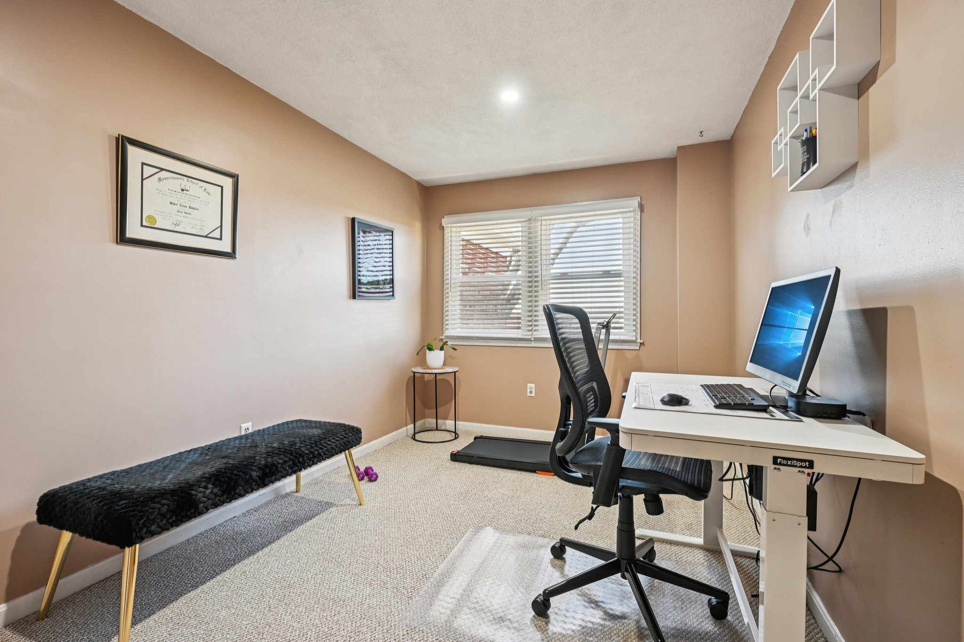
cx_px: 482
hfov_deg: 96.7
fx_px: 428
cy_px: 321
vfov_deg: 73.7
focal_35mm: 16
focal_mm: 16
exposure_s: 1/13
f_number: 8
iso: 400
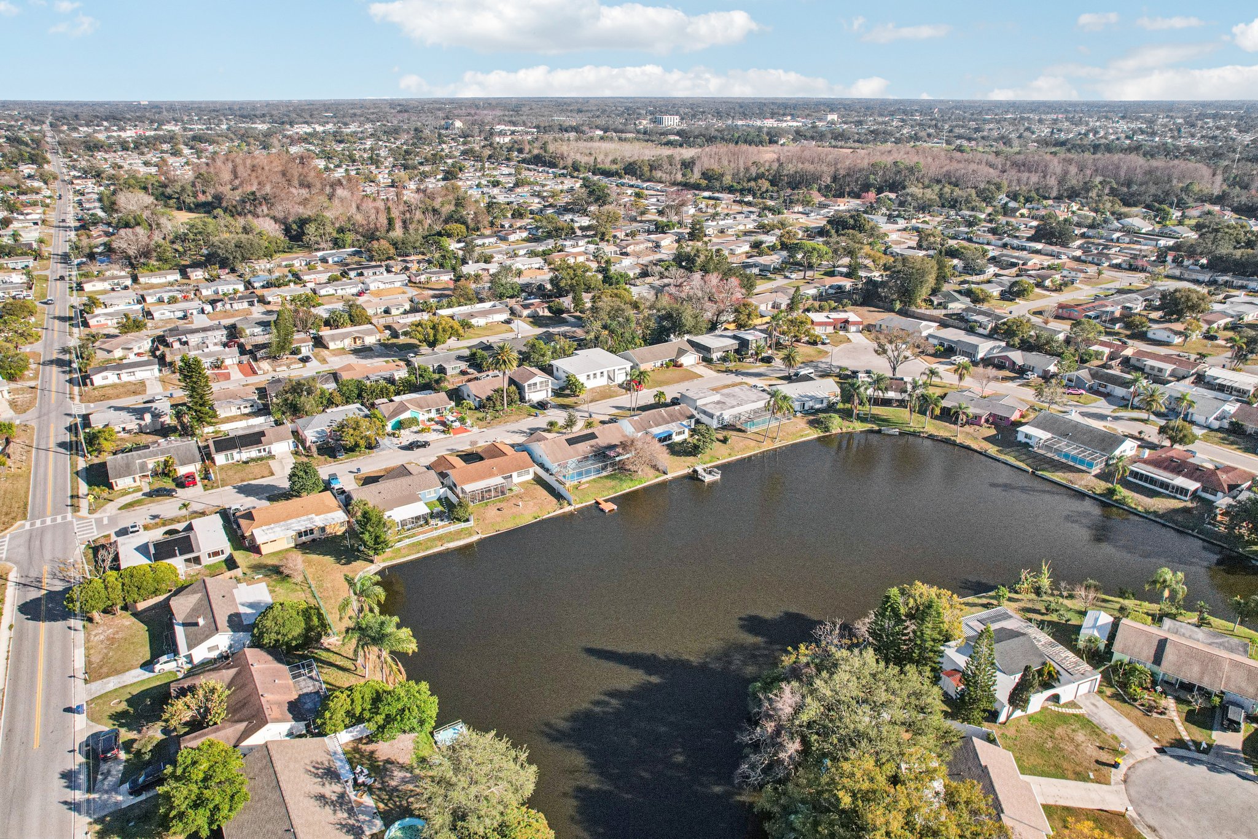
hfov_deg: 78.6
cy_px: 420
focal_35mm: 22
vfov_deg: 57.2
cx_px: 629
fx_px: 769
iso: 400
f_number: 2.8
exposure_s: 1/2000
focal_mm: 8.4
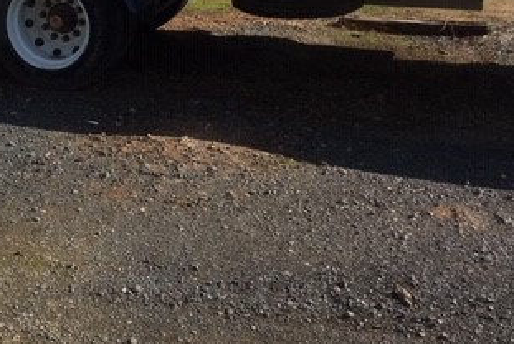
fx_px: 886
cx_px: 69
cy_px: 7
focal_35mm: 62
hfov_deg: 31.1
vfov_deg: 21.3
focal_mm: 4.15
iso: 25
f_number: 2.2
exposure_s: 1/2404
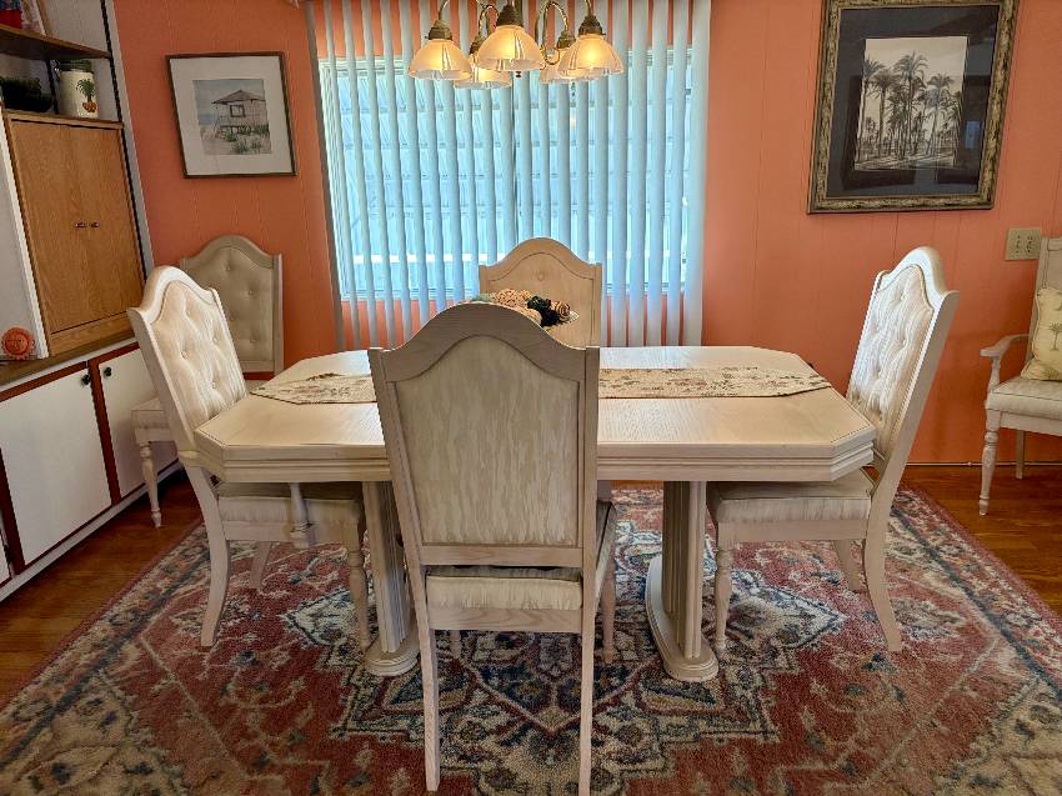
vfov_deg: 53.0
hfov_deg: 67.3
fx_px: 797
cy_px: 398
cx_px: 531
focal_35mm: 26
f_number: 1.6
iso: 200
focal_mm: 5.96
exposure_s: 1/120
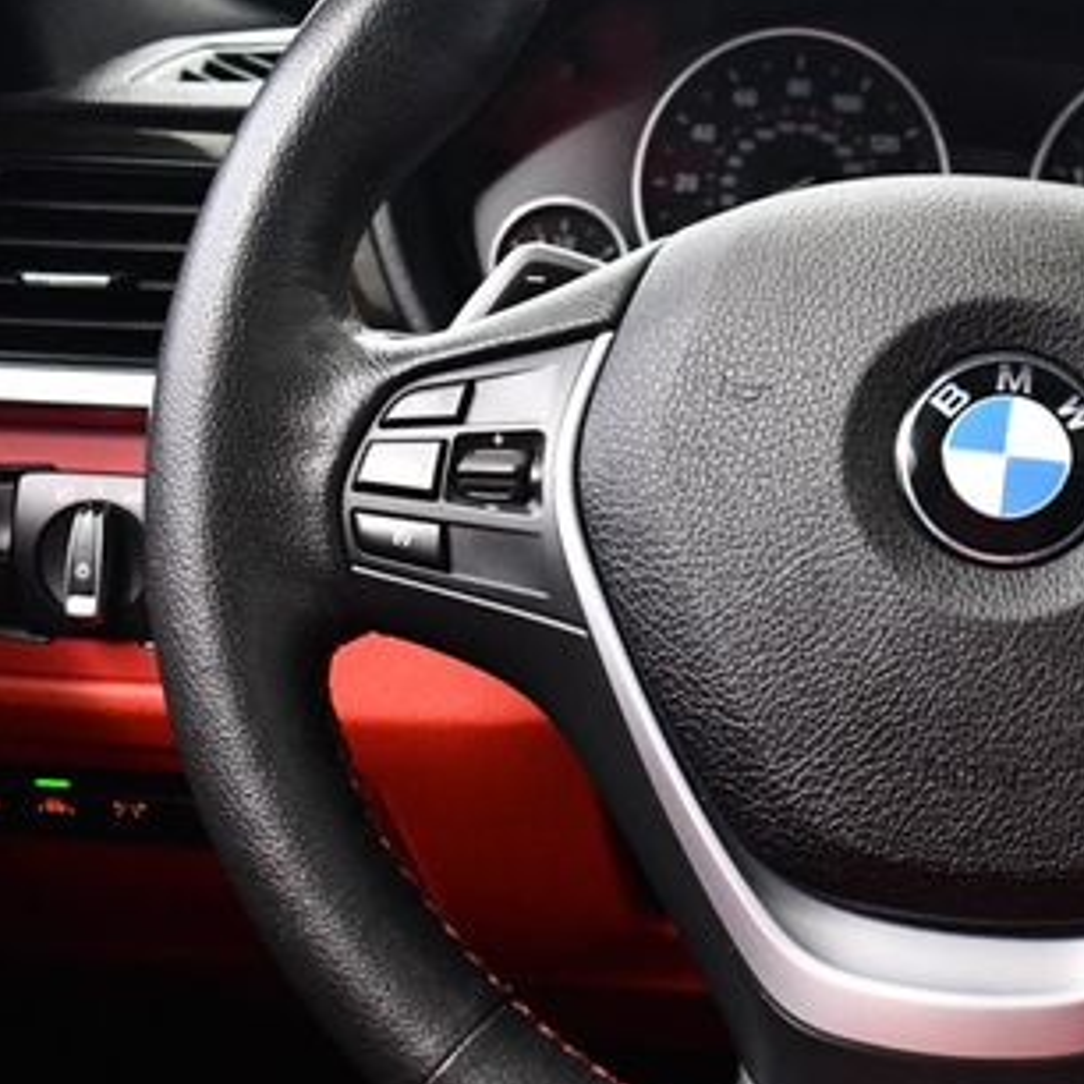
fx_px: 2267
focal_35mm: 64
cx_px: 1070
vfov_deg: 26.9
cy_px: 510
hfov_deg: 25.6
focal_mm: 18
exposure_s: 1/60
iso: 3600
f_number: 3.5
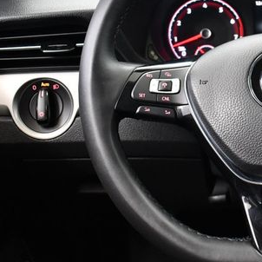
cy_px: 108
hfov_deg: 25.3
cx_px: 257
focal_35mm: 65
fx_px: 557
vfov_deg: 26.4
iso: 3200
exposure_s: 1/60
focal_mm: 18
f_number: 3.5
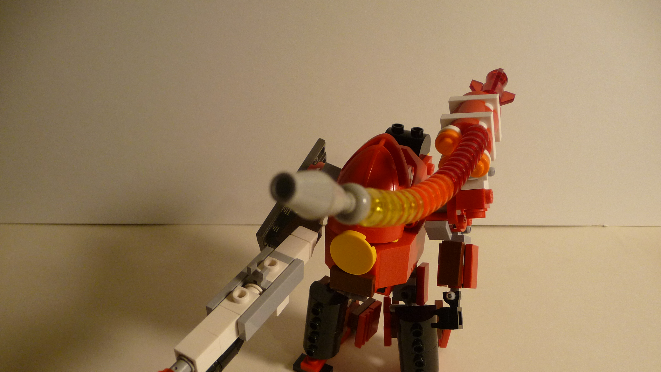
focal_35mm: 31
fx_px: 543
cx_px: 335
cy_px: 247
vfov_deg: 37.4
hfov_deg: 62.6
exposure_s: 1/30
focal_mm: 4.7
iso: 160
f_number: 3.3
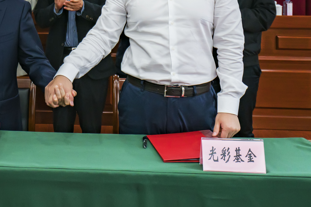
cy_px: -3
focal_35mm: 63
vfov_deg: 20.8
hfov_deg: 30.0
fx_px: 544
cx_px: 11
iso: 1000
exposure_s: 1/250
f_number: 4
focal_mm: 29
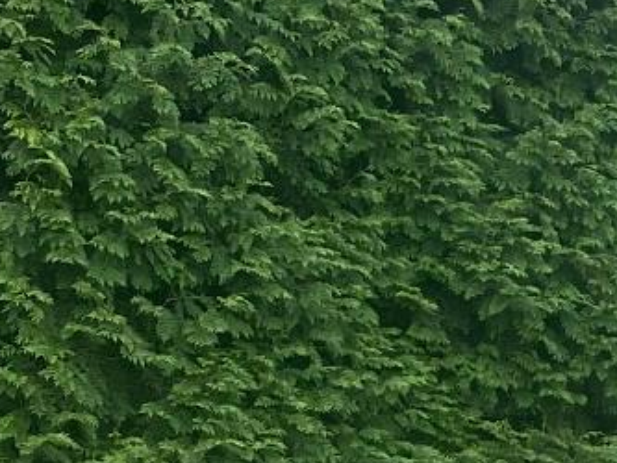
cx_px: 1186
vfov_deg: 9.2
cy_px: 504
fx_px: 2853
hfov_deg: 11.3
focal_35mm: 160
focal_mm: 4.25
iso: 32
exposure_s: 1/421
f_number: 1.8
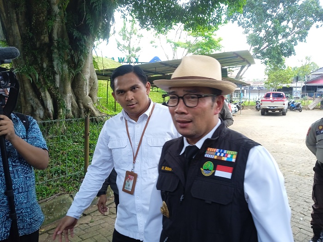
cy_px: 121
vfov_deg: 49.7
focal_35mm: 28
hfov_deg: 63.4
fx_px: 261
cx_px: 162
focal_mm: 3.43
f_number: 2.2
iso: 181
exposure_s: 1/100
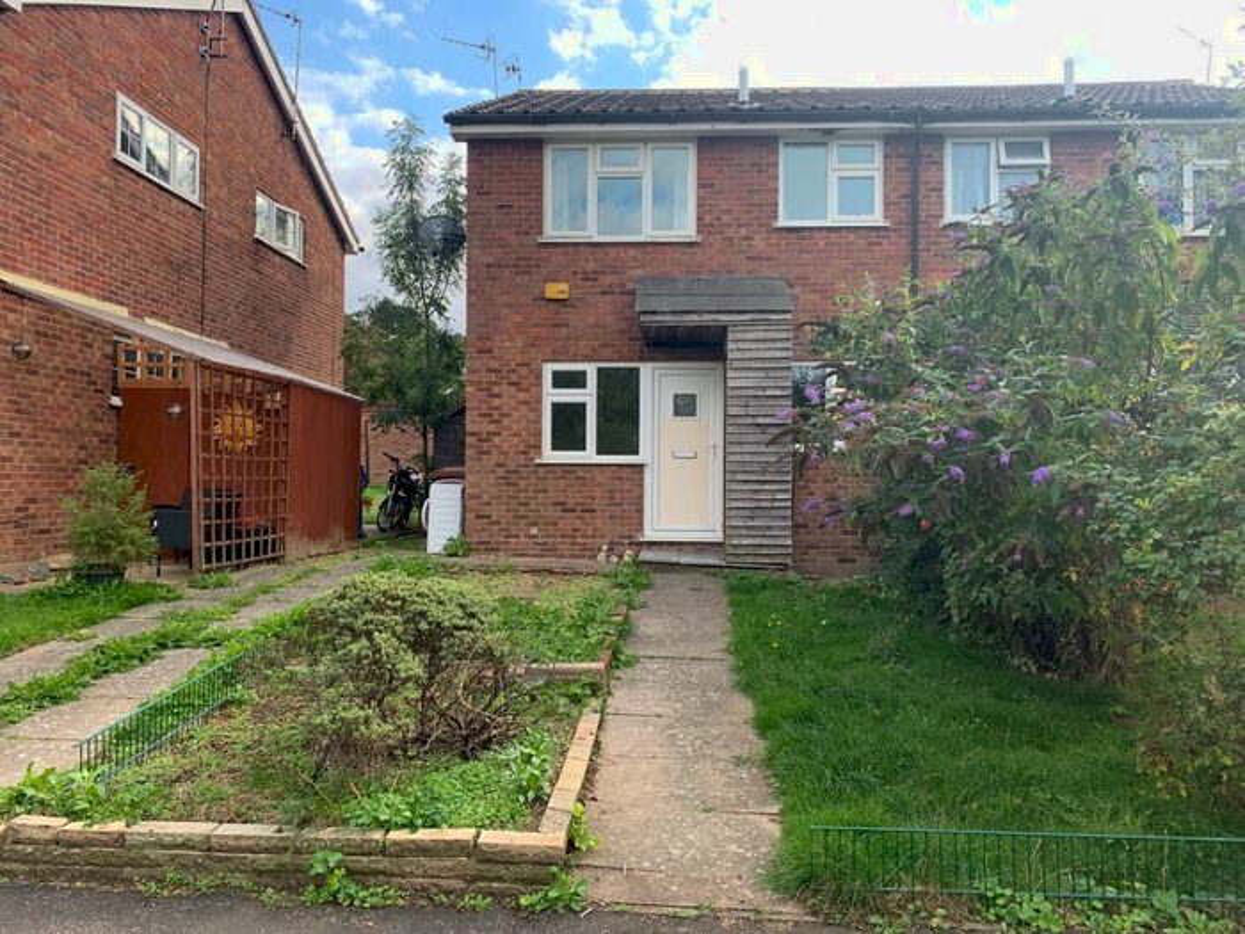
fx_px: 935
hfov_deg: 67.3
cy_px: 467
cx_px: 622
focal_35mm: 26
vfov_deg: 53.1
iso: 25
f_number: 1.8
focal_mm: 4.25
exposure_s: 1/448
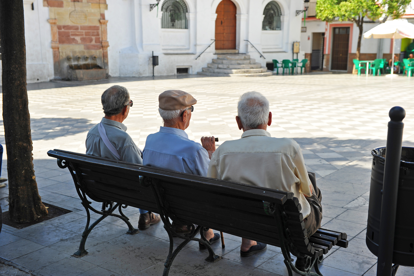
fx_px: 460
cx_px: 207
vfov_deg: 33.4
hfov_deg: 48.5
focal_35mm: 40
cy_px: 138
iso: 200
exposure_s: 1/500
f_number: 4.5
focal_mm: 40
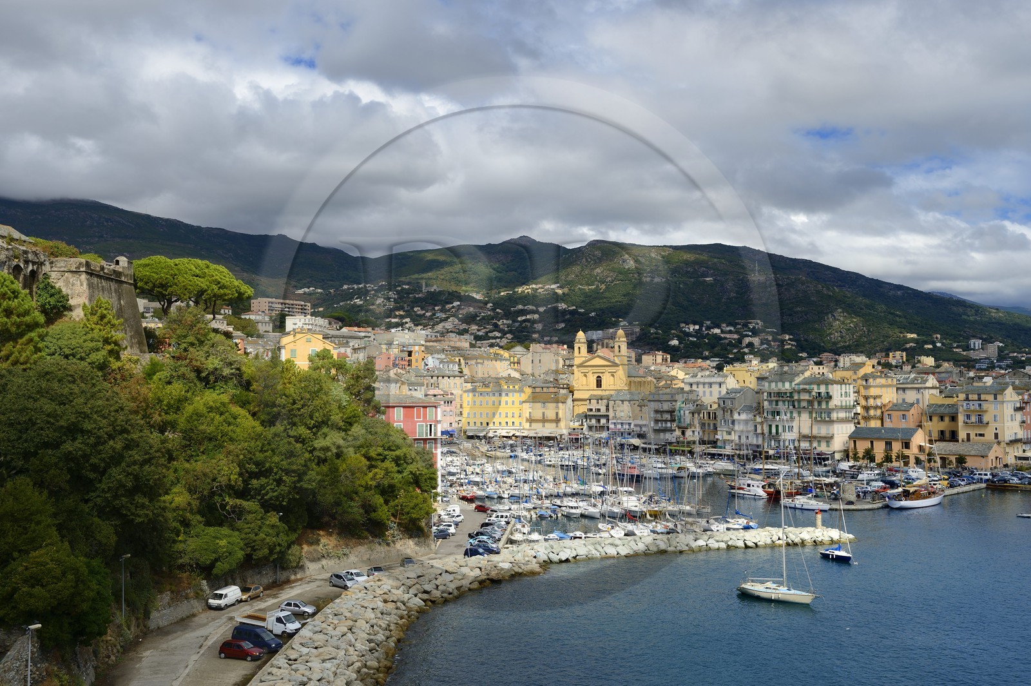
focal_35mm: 34
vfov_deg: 38.8
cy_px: 343
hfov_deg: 55.8
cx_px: 516
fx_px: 973
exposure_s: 1/250
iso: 100
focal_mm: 34
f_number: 10
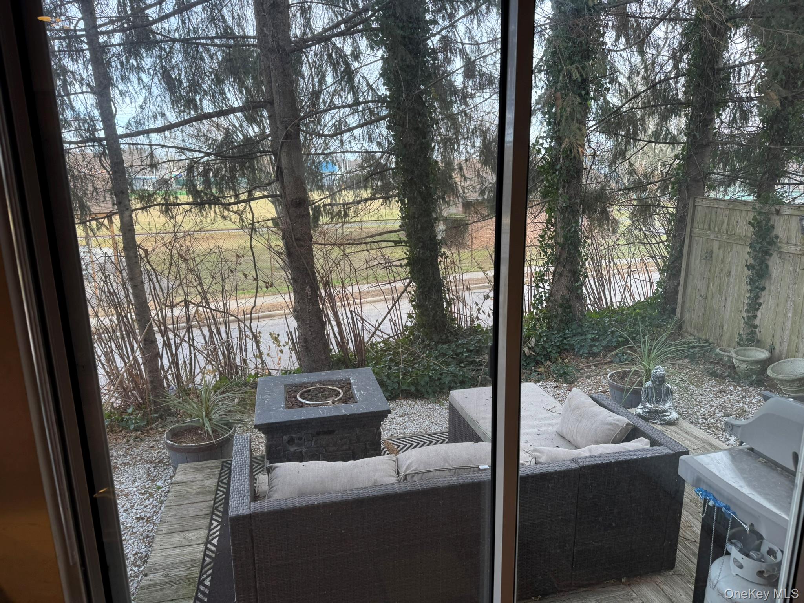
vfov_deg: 56.8
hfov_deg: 71.6
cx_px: 402
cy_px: 302
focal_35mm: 24
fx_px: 557
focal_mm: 6.76
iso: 64
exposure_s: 1/120
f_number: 1.78
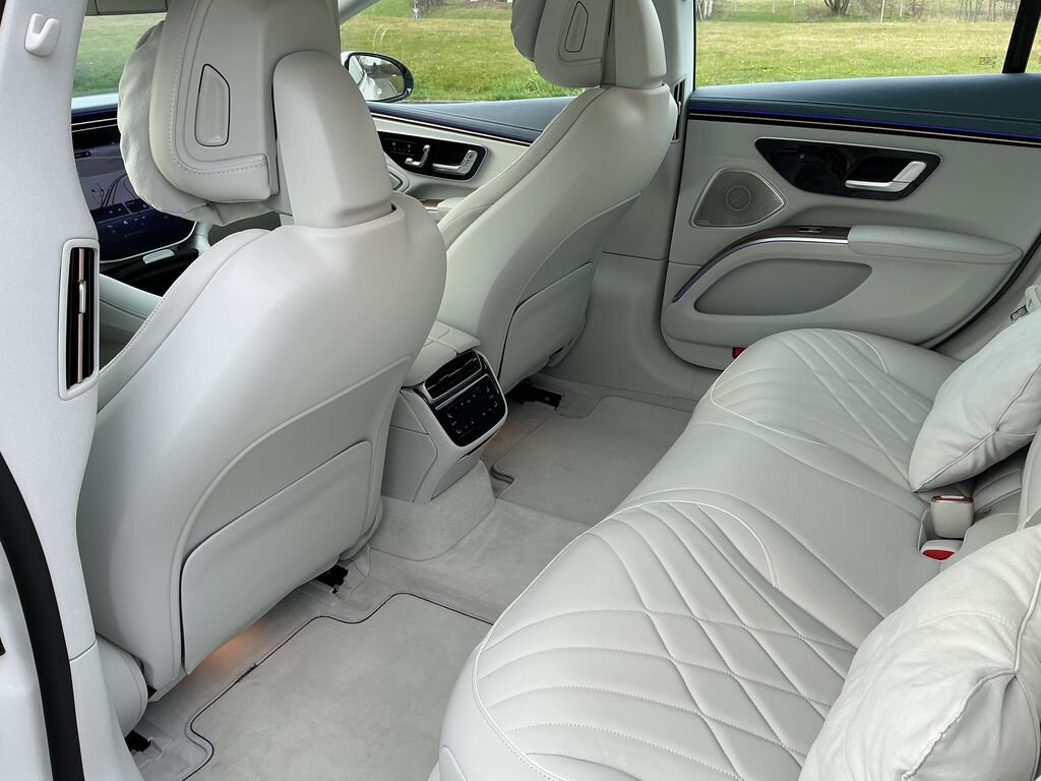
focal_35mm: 29
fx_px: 872
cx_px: 520
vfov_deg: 48.2
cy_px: 390
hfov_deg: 61.7
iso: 25
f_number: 1.8
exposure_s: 1/247
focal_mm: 3
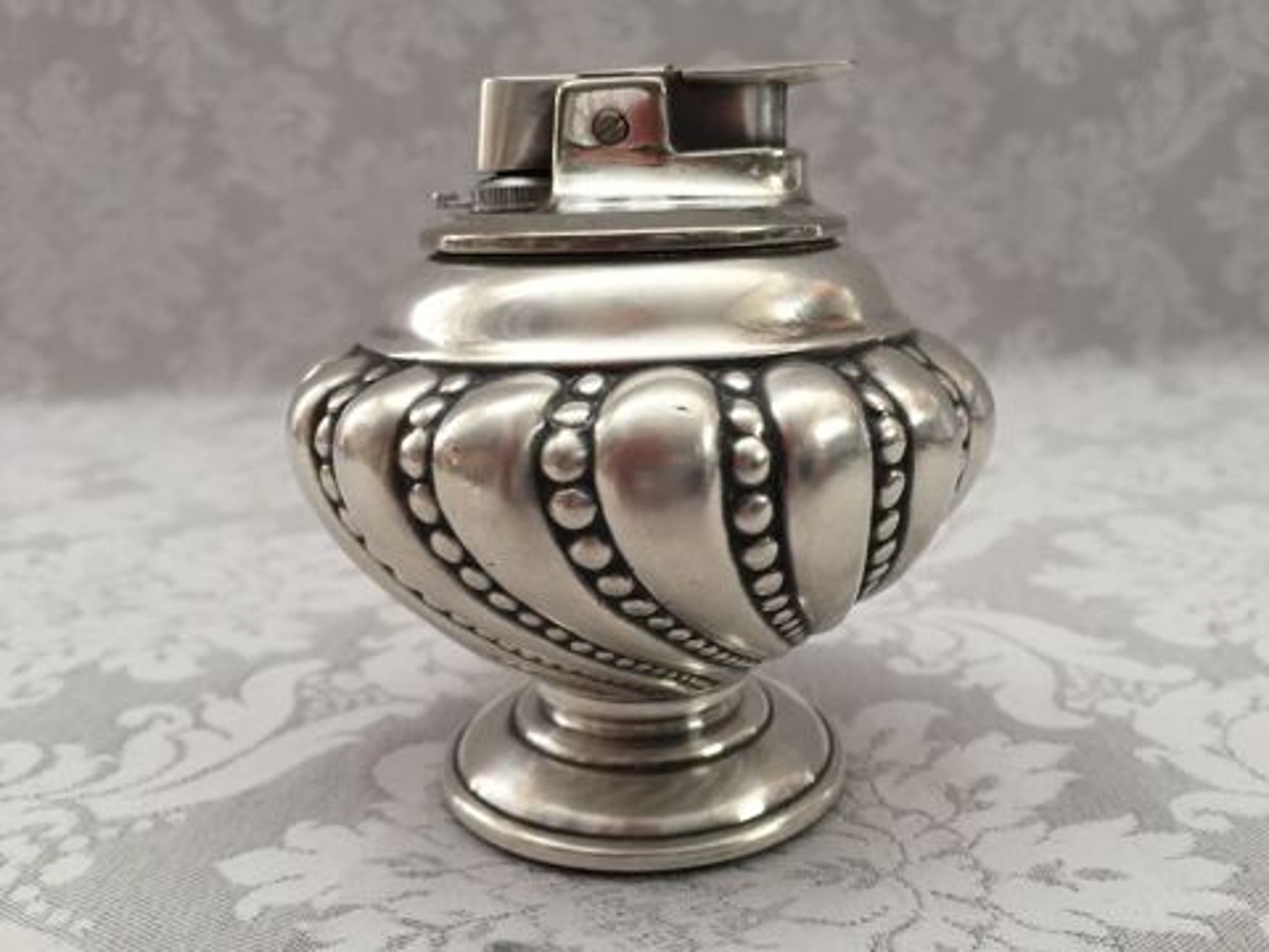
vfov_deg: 48.2
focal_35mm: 29
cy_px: 476
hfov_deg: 61.7
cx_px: 634
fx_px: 1063
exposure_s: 1/33
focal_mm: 4.15
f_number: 2.2
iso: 64
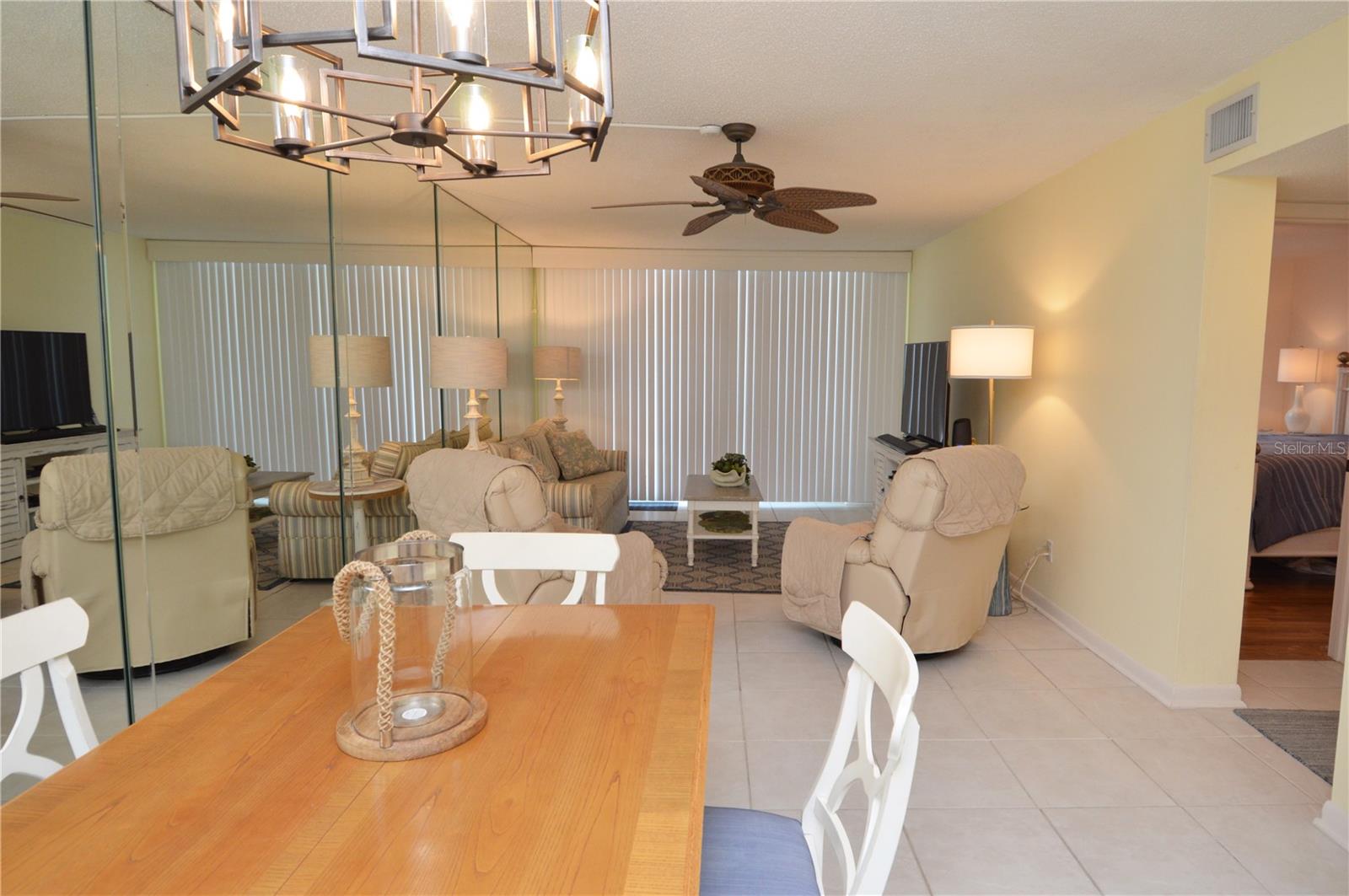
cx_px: 674
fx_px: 674
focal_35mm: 18
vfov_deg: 67.3
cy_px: 448
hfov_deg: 90.1
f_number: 4.5
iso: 400
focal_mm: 12
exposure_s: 1/80
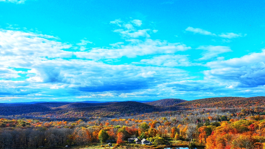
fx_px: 239
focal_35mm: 34
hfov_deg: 58.0
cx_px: 132
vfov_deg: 34.4
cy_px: 97
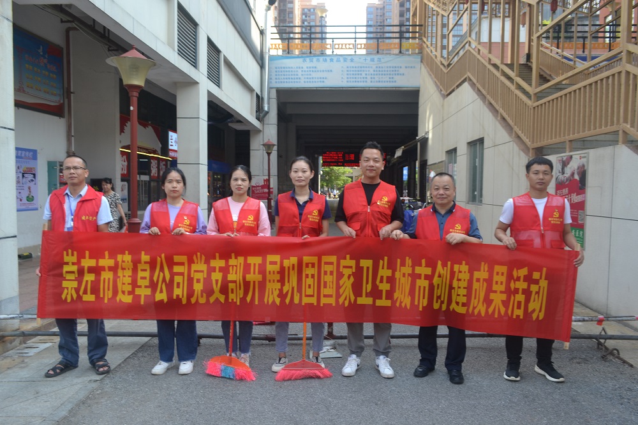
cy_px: 212
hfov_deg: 67.4
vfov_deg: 47.9
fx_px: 478
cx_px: 319
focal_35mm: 27
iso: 200
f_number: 5.6
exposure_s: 1/125
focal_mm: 18
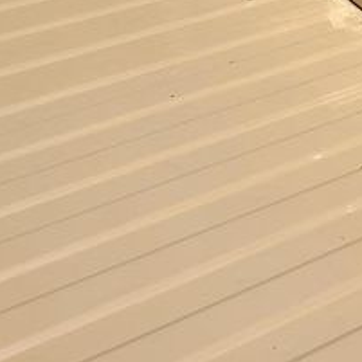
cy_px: -40
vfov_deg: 22.3
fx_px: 864
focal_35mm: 73
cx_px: 371
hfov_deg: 22.6
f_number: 1.8
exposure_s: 1/5534
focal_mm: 5.4
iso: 40
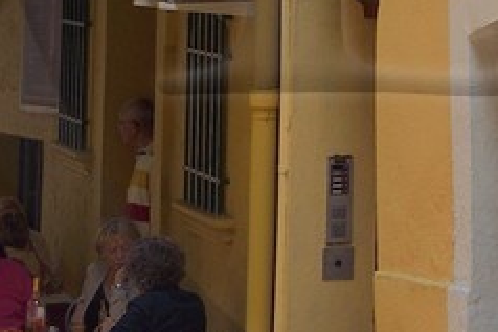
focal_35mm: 208
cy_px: -246
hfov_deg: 9.6
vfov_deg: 6.5
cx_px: 749
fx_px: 2879
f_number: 16
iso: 200
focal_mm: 31
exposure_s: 1/160
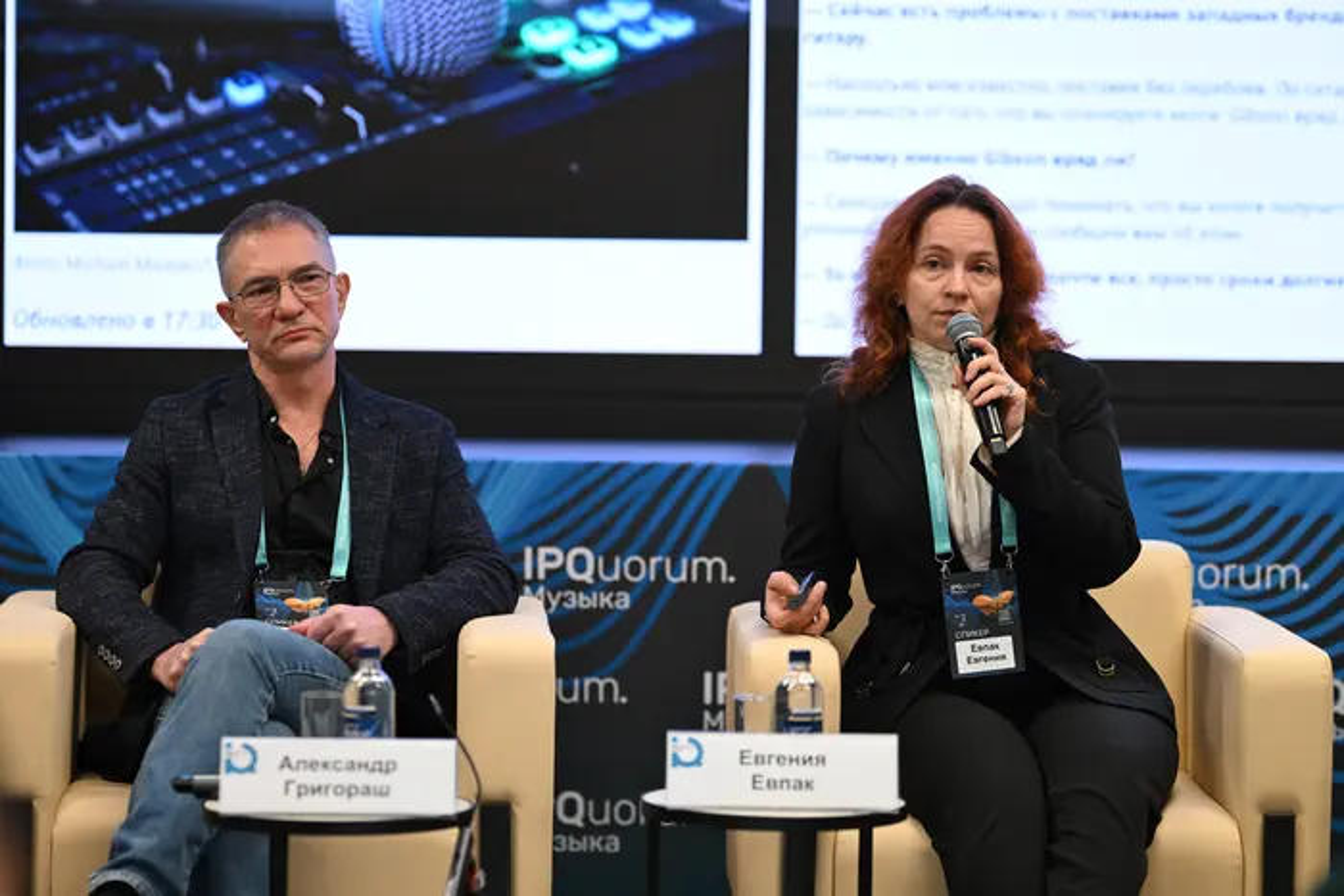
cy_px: 448
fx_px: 5041
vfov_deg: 10.2
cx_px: 672
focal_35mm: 135
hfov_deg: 15.2
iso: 640
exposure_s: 1/200
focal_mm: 135
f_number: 1.8
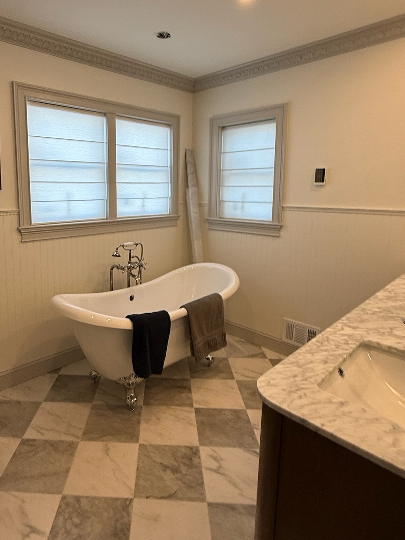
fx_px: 343
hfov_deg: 60.0
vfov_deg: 76.0
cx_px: 144
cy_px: 234
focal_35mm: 22
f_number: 2.2
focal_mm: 2.22
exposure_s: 1/120
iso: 64
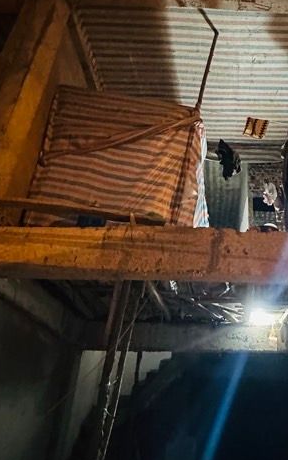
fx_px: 414
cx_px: 225
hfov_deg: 37.2
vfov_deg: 56.8
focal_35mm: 33
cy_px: 152
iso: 1250
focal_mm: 2.22
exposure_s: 1/25
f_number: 2.2
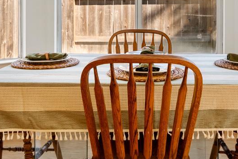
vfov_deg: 24.7
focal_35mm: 51
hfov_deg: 38.8
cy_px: -15
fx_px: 337
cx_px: 139
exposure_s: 1/10
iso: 250
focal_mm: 12
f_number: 8
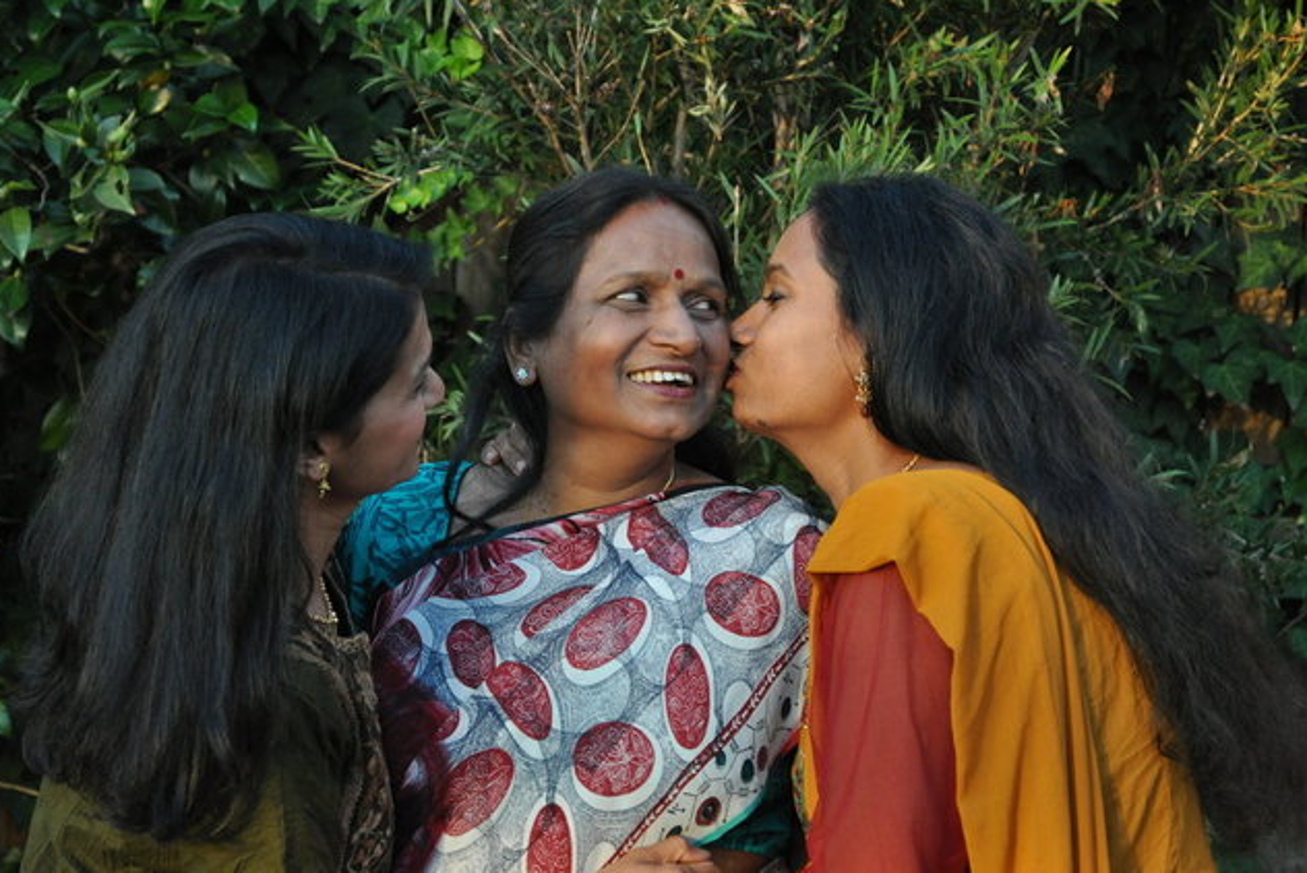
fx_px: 3414
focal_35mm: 94
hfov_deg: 21.7
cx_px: 647
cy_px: 435
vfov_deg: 14.6
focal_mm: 62
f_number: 5.3
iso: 800
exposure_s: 1/250
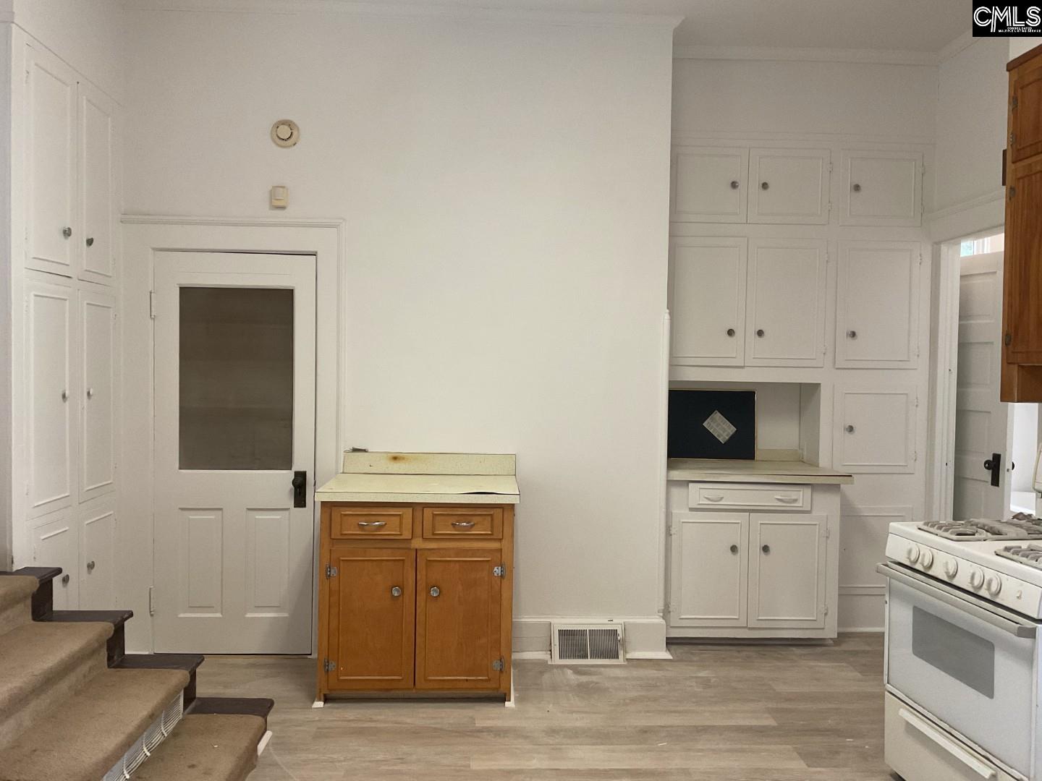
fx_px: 873
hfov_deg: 61.7
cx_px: 521
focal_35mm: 29
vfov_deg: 48.2
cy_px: 390
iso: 125
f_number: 1.8
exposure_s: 1/60
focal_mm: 3
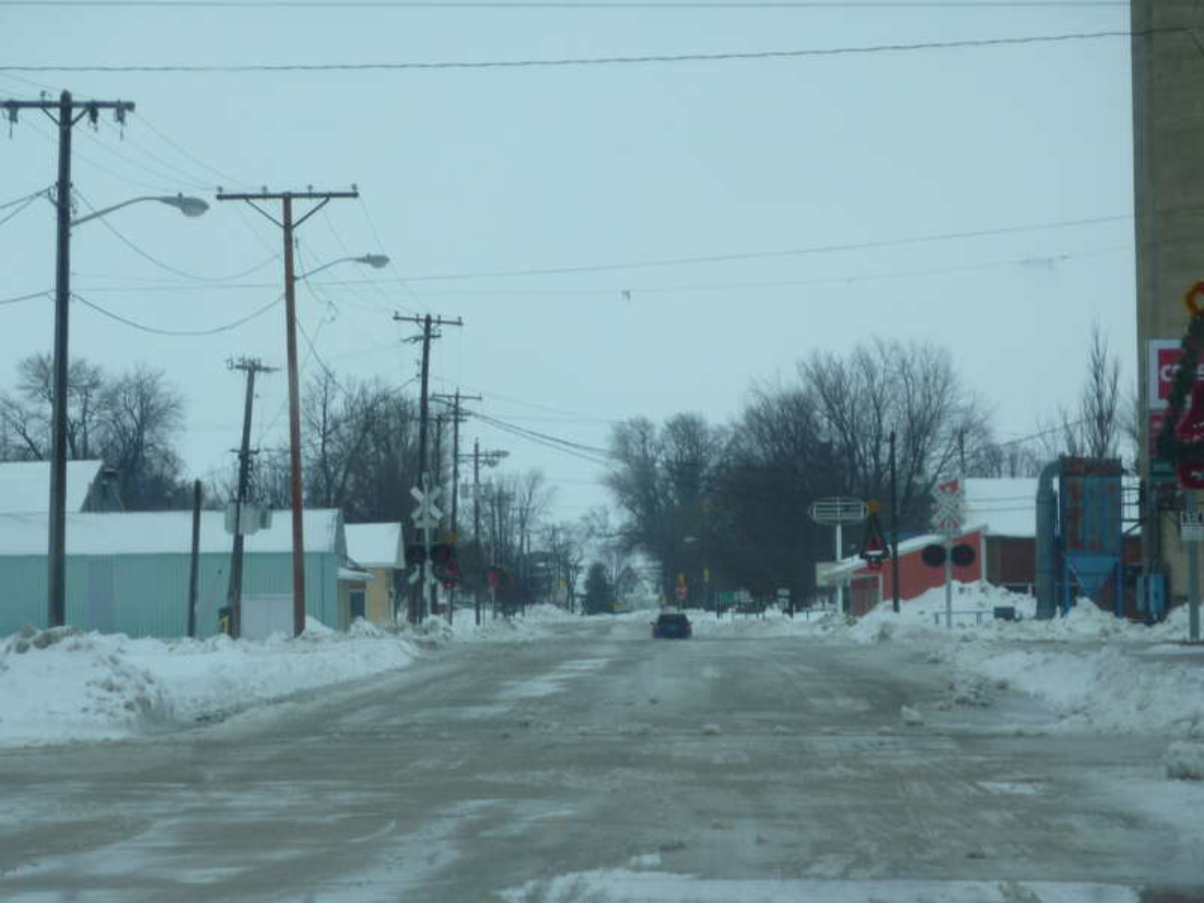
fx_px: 5113
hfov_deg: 13.4
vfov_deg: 10.1
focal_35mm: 147
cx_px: 602
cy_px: 452
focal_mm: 24.1
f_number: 4.5
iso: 80
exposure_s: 1/320
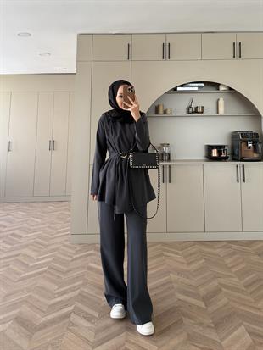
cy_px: 175
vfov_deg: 71.6
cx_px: 132
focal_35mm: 24
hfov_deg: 56.8
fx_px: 243
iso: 125
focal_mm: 6.76
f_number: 1.78
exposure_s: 1/121
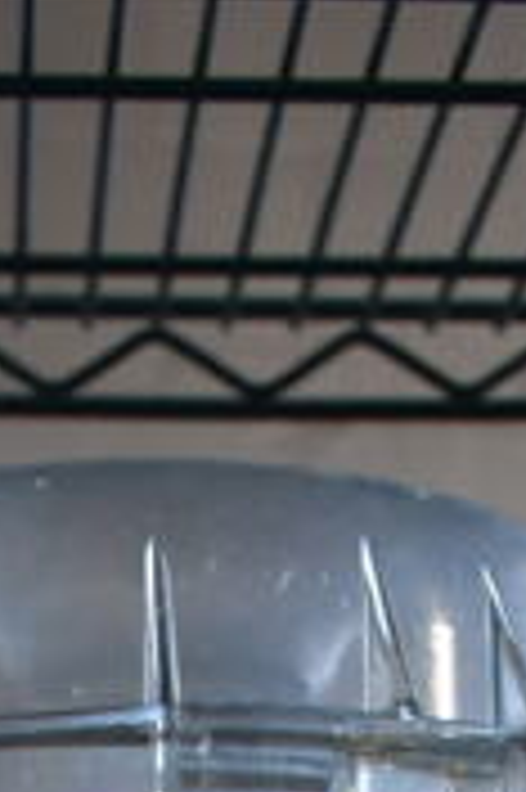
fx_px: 3074
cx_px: 184
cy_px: 1942
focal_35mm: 140
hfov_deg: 9.8
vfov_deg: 11.8
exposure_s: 1/30
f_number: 3.5
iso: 900
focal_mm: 18
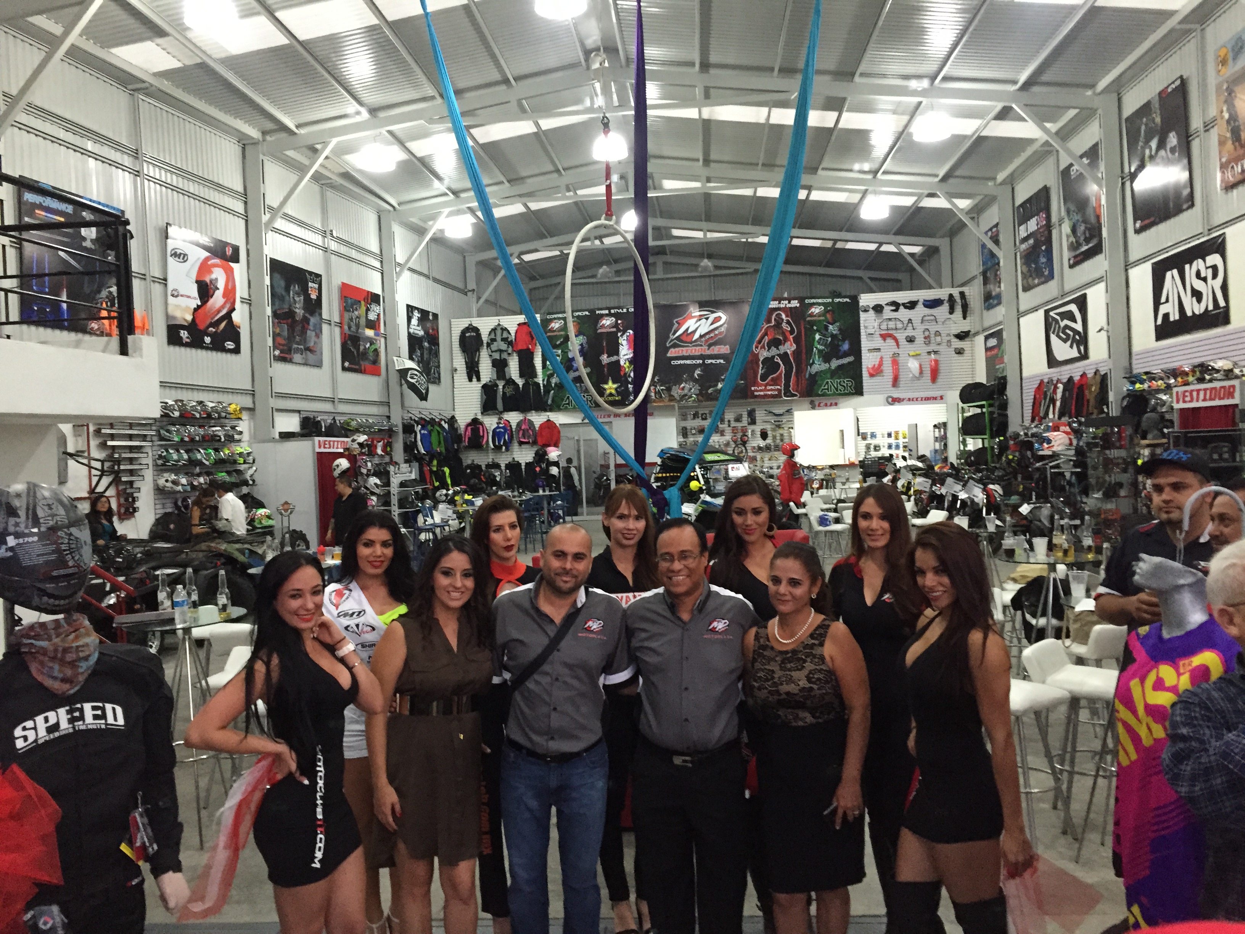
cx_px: 622
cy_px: 467
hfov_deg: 61.7
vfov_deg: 48.2
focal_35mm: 29
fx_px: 1043
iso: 250
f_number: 2.2
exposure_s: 1/24
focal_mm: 4.15
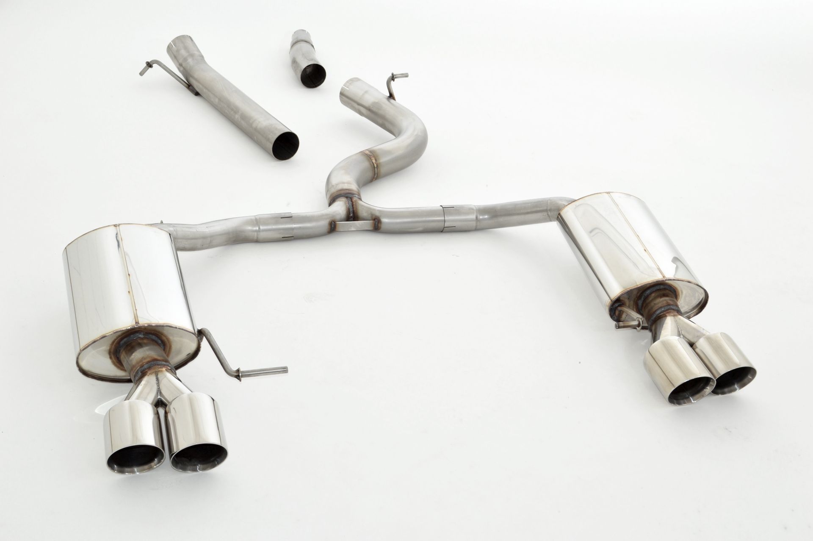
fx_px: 1083
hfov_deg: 41.1
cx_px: 406
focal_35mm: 48
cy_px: 270
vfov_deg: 28.0
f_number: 10
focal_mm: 32
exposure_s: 1/160
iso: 200
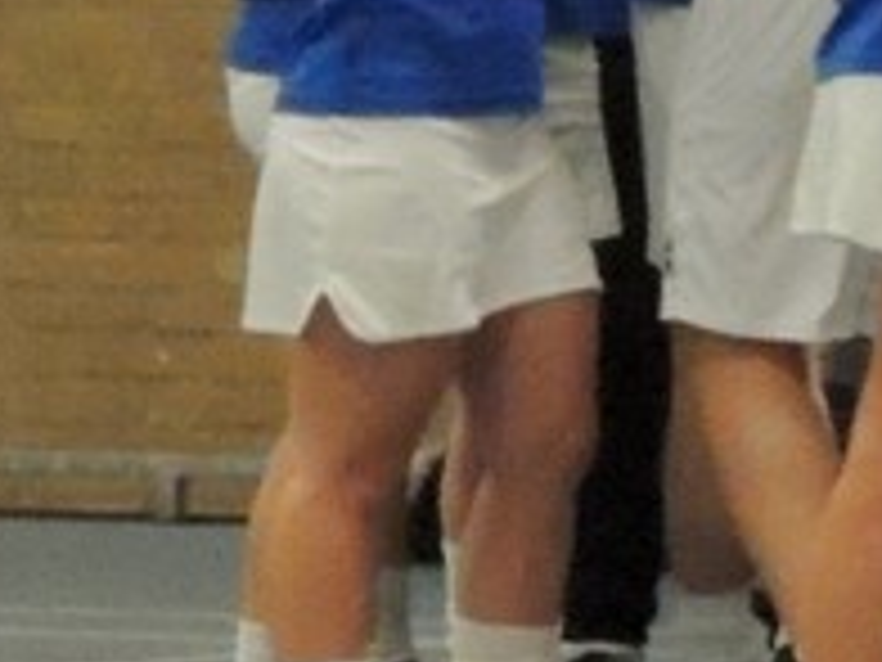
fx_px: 24639
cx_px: 472
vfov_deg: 1.5
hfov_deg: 2.1
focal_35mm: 967
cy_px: -113
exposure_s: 1/100
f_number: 4.6
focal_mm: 33
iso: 3200
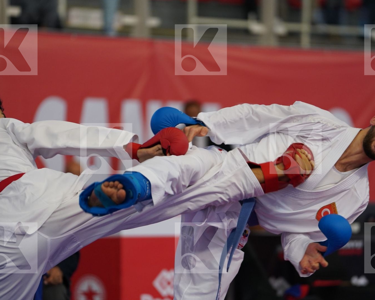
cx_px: 201
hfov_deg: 7.8
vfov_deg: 6.2
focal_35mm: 248
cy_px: 149
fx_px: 2753
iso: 1600
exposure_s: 1/1000
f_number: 2.8
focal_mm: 197
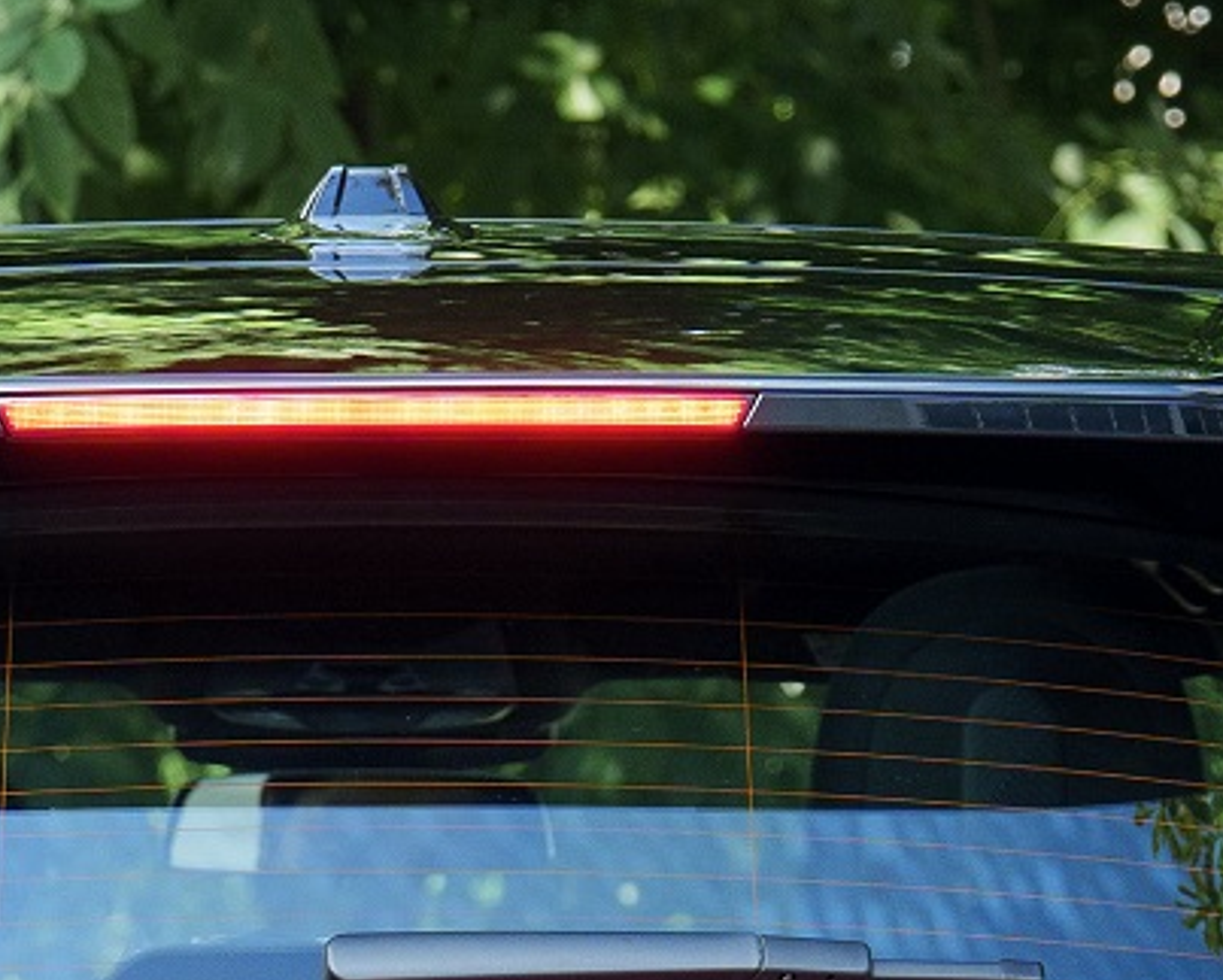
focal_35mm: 327
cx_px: 322
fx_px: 11845
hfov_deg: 5.9
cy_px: 1860
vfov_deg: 4.7
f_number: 5.6
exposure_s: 1/100
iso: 640
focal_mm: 70
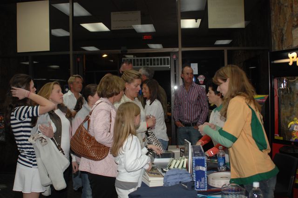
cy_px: 99
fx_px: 347
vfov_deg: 31.8
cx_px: 149
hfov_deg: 46.5
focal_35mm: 42
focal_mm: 28
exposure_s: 1/125
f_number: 3.5
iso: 400
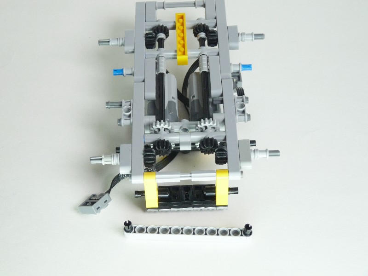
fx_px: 648
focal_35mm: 61
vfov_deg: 24.0
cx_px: 184
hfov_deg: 31.7
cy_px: 138
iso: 125
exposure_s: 1/30
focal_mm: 10.8
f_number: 3.2
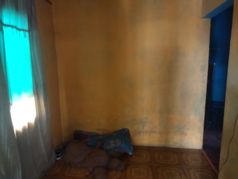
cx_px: 119
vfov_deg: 51.4
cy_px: 90
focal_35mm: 27
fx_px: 186
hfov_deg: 65.3
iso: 909
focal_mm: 4.71
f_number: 1.79
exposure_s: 1/20
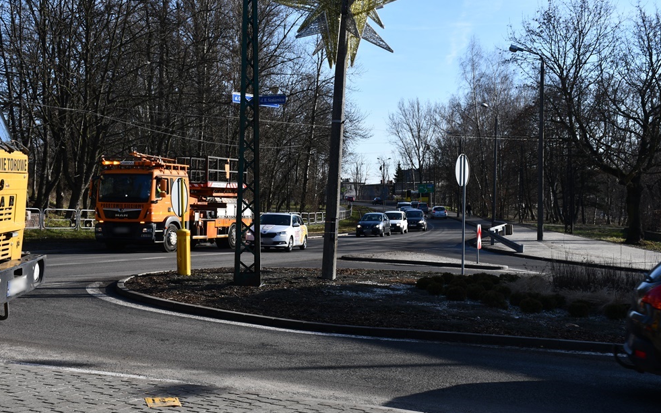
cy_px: 203
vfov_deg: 24.4
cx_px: 334
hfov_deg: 38.2
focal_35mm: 53
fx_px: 955
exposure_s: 1/250
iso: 125
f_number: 8
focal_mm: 34
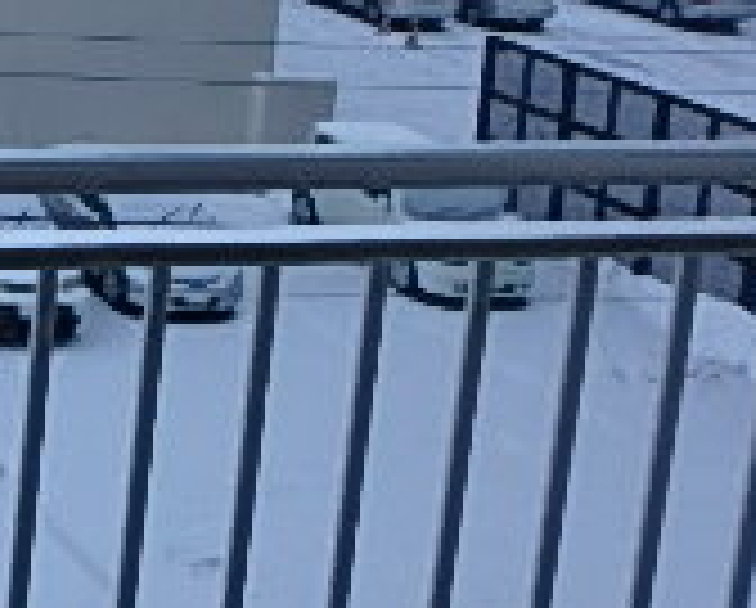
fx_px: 1748
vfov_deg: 18.8
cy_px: -86
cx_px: -648
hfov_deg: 18.4
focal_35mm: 78
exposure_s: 1/80
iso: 125
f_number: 3.5
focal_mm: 3.7
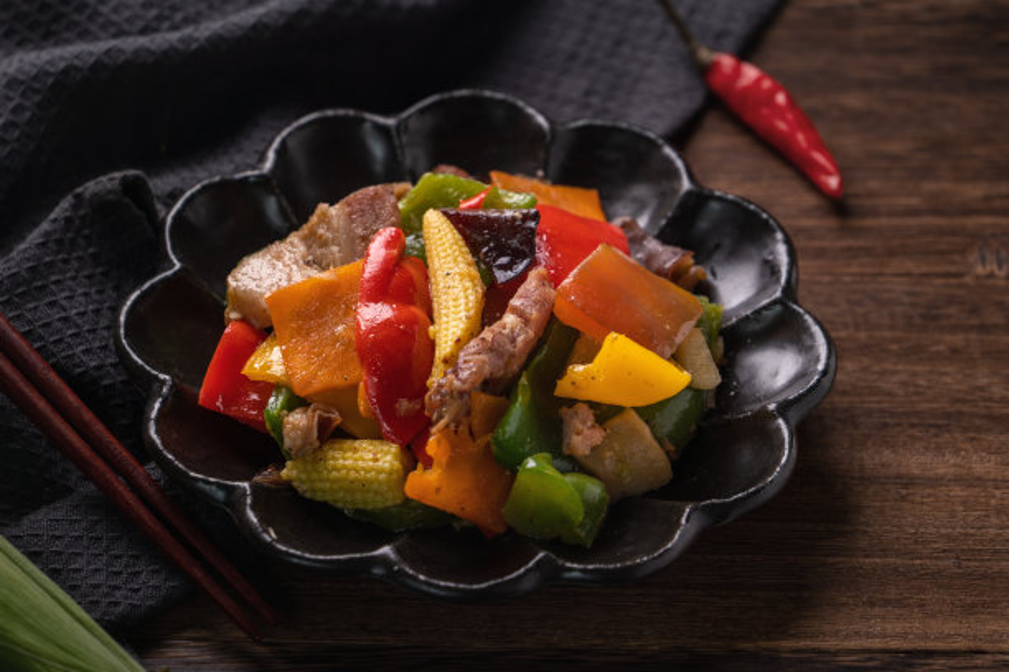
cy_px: 336
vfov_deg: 4.6
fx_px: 8408
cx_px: 504
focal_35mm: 300
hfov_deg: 6.9
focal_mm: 300
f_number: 7.1
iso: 100
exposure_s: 1/160
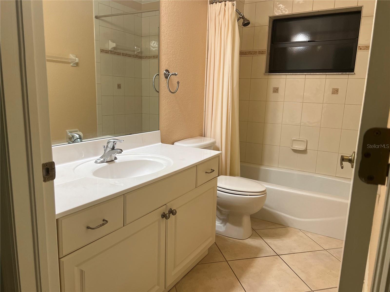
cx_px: 195
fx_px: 293
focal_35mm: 26
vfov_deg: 53.1
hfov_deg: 67.3
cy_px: 146
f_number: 1.5
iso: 125
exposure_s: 1/120
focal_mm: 5.7
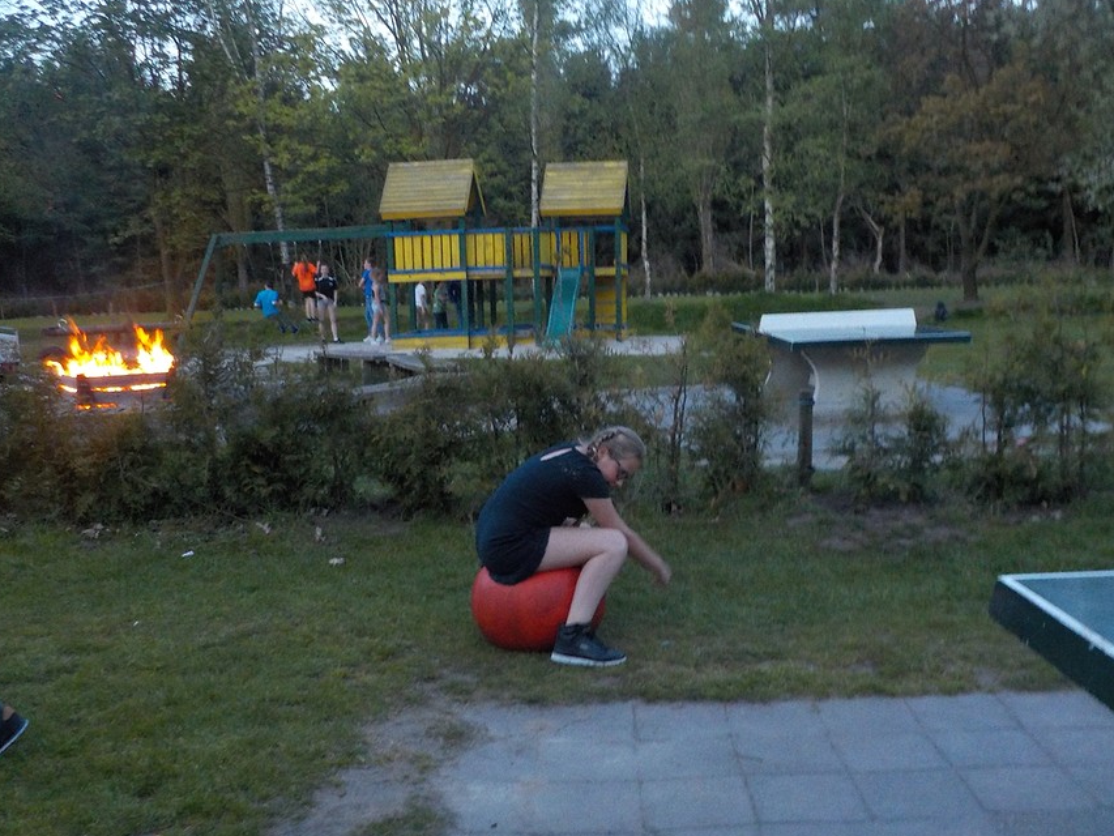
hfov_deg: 51.3
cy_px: 447
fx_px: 1159
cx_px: 571
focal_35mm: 36
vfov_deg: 39.6
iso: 360
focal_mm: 4.1
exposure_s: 1/30
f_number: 3.3
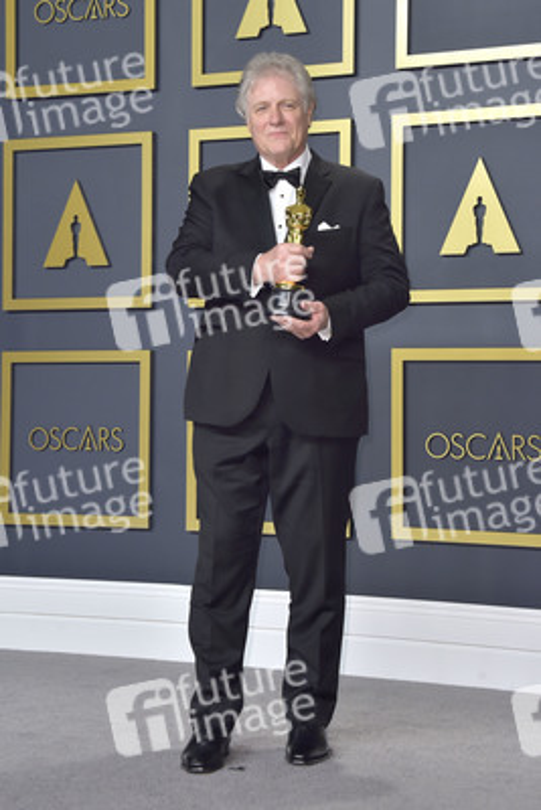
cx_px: 270
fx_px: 1531
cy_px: 405
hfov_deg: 20.0
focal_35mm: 68
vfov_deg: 29.6
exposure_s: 1/250
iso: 640
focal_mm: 68
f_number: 7.1
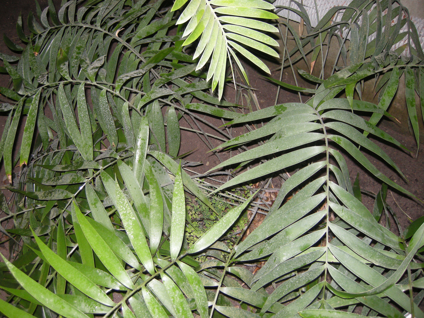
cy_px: 159
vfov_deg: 40.7
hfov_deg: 52.6
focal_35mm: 35
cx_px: 212
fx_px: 429
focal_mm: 7.5
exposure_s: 1/60
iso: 153
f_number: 2.7
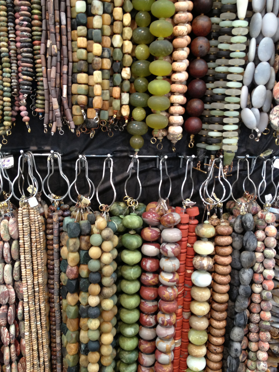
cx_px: 140
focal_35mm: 35
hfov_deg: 40.7
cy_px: 186
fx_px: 376
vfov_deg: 52.6
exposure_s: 1/20
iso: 125
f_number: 2.4
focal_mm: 4.28
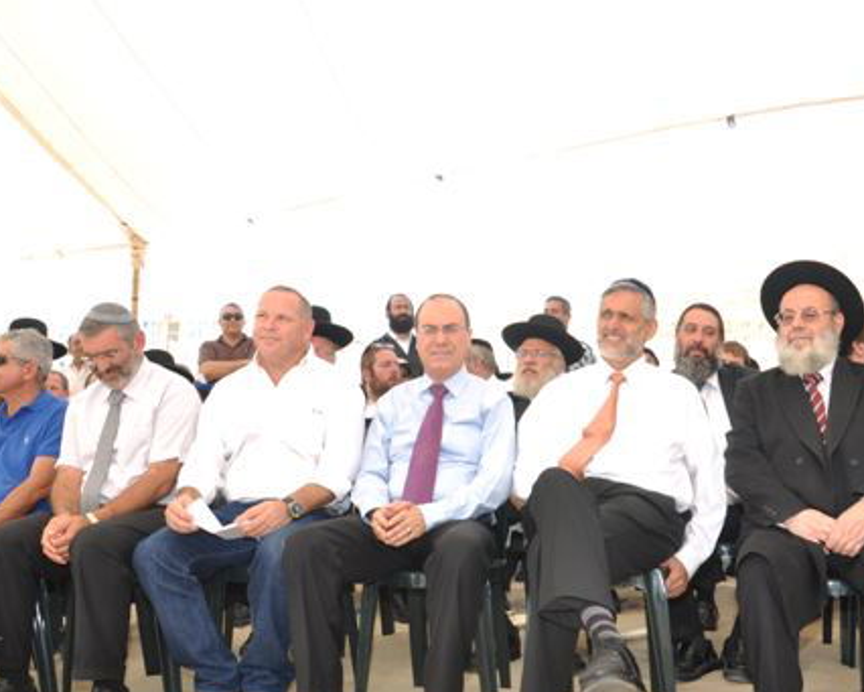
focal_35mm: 38
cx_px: 507
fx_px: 972
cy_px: 366
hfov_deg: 47.7
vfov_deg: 39.2
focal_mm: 18
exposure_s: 1/80
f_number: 9
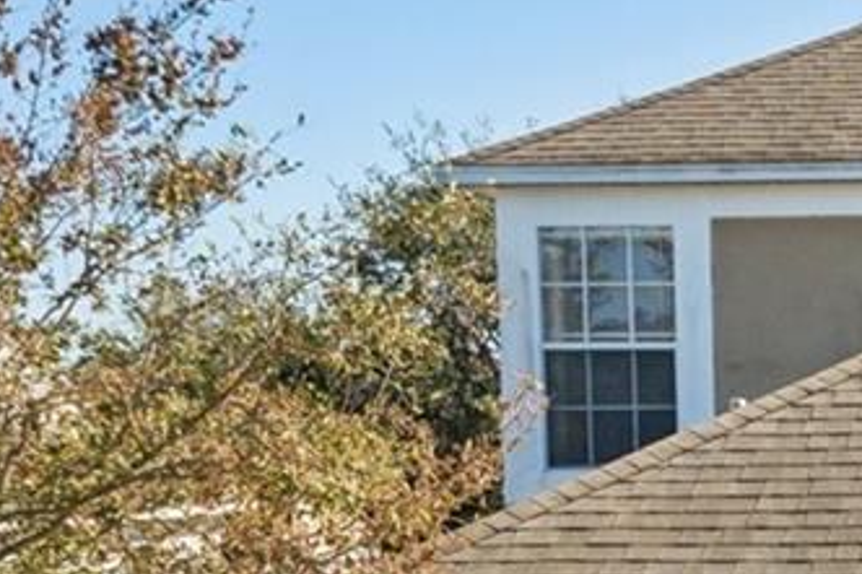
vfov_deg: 12.7
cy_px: 630
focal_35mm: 106
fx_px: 2537
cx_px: 1140
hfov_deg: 17.9
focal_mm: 8.4
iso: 130
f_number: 2.8
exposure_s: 1/2000
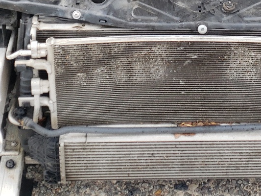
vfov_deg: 17.3
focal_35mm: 78
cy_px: -88
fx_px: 588
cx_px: 169
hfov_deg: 24.9
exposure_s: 1/500
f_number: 1.5
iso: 50
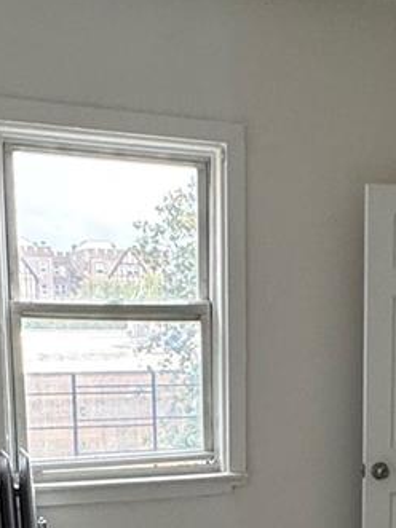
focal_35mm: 65
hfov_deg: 21.9
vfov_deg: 28.4
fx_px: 992
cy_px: 502
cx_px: 375
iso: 200
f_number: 2.2
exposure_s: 1/120
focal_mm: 2.22
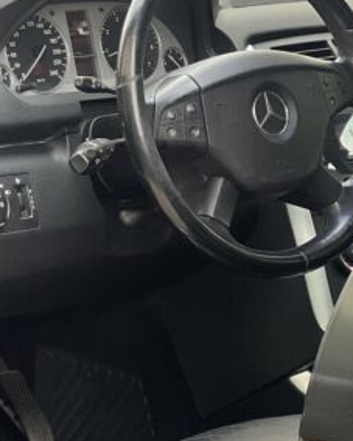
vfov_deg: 9.1
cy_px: 239
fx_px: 2770
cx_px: -121
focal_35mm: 212
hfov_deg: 7.2
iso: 160
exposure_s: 1/121
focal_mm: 9
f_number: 2.8
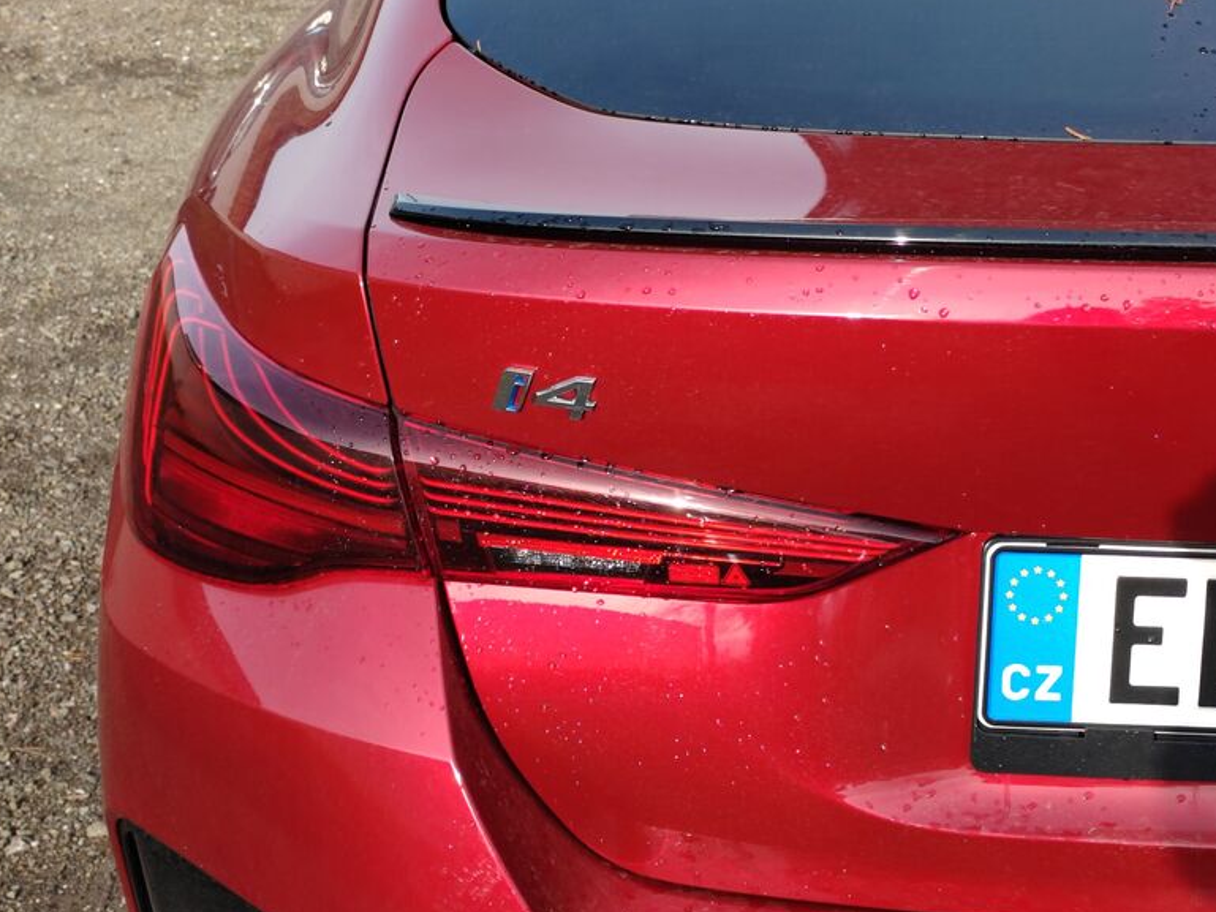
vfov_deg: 24.4
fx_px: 2108
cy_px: 491
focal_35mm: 60
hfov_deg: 32.2
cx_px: 625
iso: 100
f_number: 1.9
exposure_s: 1/400
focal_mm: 5.52
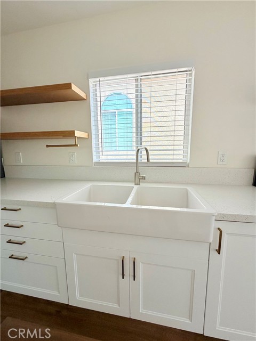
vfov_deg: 102.1
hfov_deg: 85.7
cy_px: 170
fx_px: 138
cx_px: 128
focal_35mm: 14
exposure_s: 1/121
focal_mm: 2.22
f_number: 2.2
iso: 50
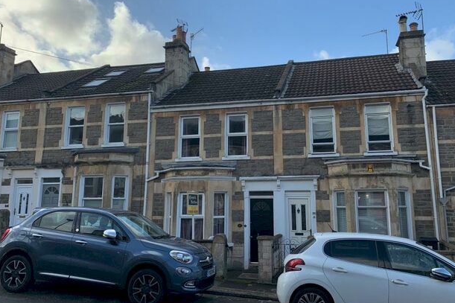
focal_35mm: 31
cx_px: 244
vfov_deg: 42.2
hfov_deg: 60.2
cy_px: 128
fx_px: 392
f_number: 1.8
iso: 25
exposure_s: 1/981
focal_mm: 4.25
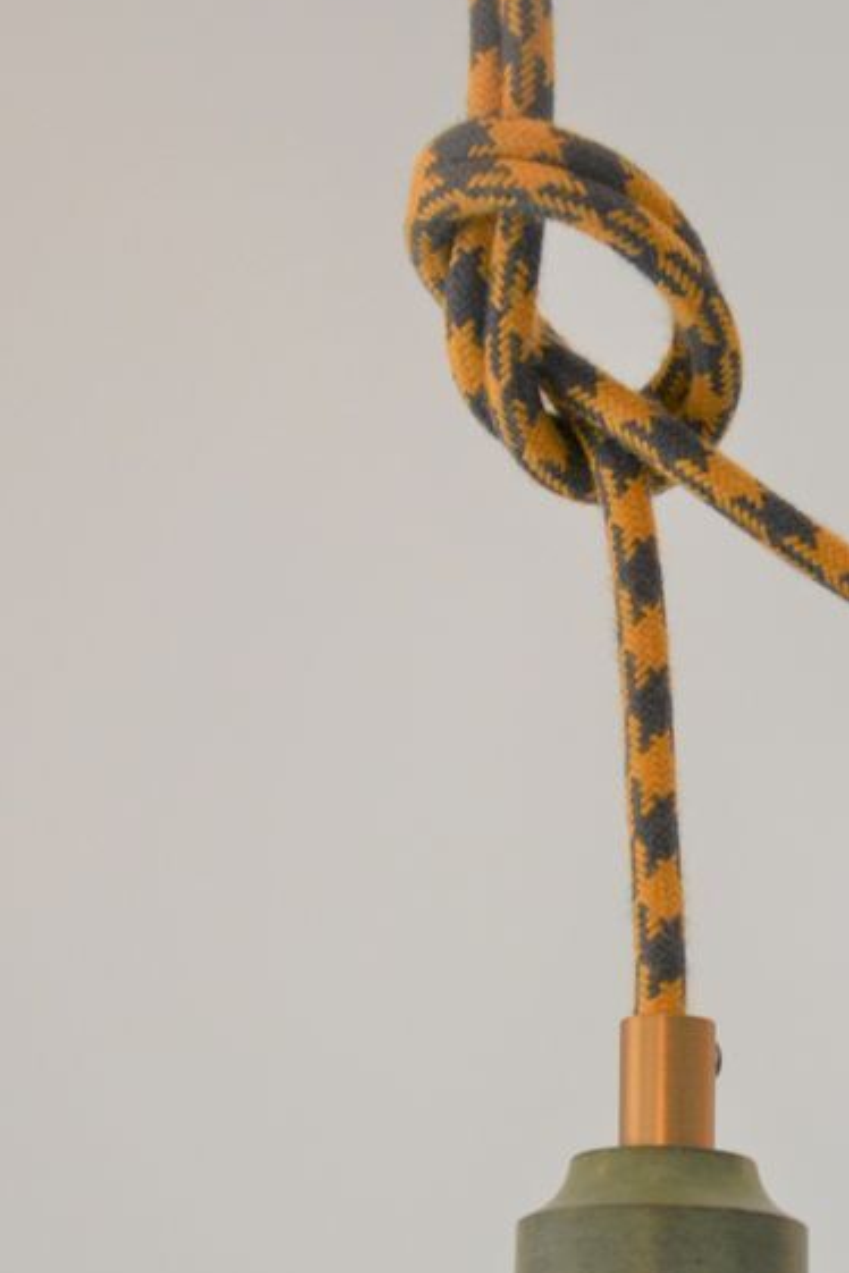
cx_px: 667
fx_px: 6332
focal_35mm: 179
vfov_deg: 11.5
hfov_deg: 7.7
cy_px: 862
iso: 900
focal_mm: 62
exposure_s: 1/125
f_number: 5.3
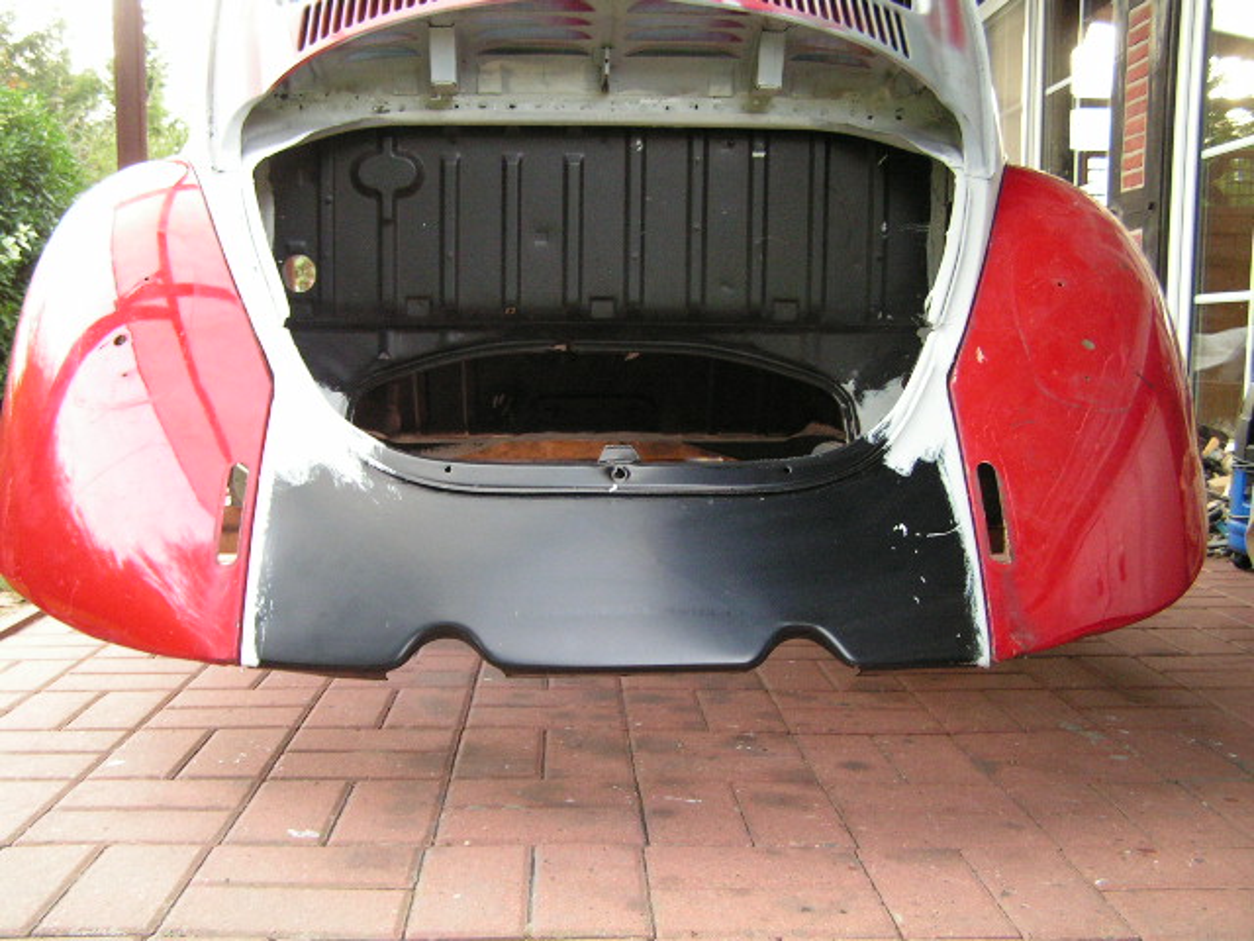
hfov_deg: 49.0
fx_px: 1377
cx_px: 627
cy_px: 470
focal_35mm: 38
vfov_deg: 37.7
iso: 160
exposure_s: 1/40
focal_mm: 6.3
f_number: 2.8
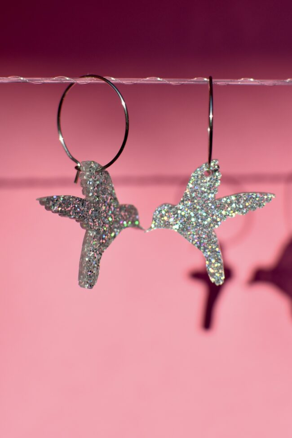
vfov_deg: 38.2
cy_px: 219
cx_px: 146
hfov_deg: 26.0
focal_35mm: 52
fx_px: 633
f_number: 3.5
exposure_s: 1/4000
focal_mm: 35
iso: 200
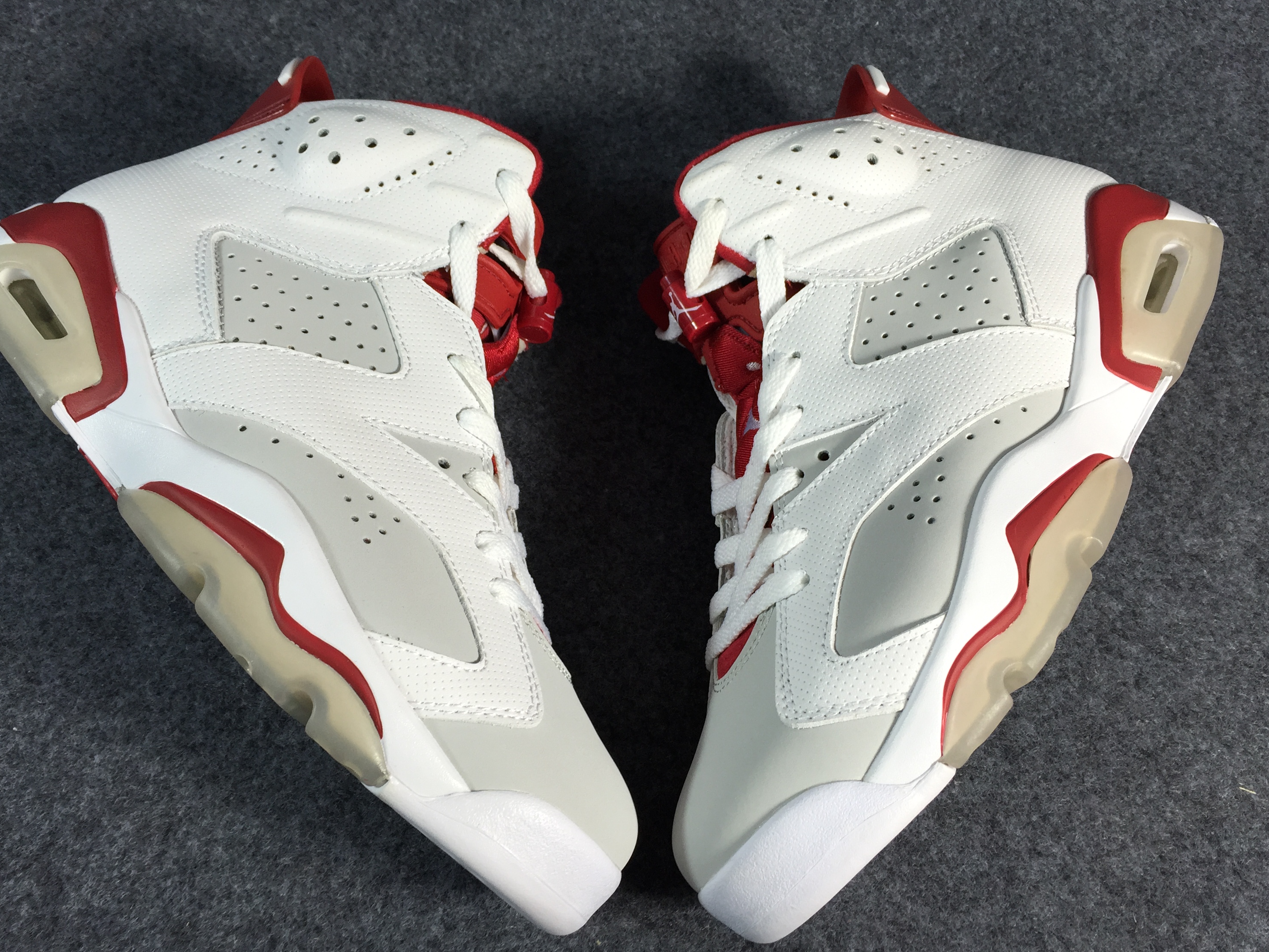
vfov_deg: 44.2
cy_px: 484
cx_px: 615
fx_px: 1173
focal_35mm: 32
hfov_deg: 56.8
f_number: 2.2
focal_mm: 4.15
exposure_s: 1/50
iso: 40
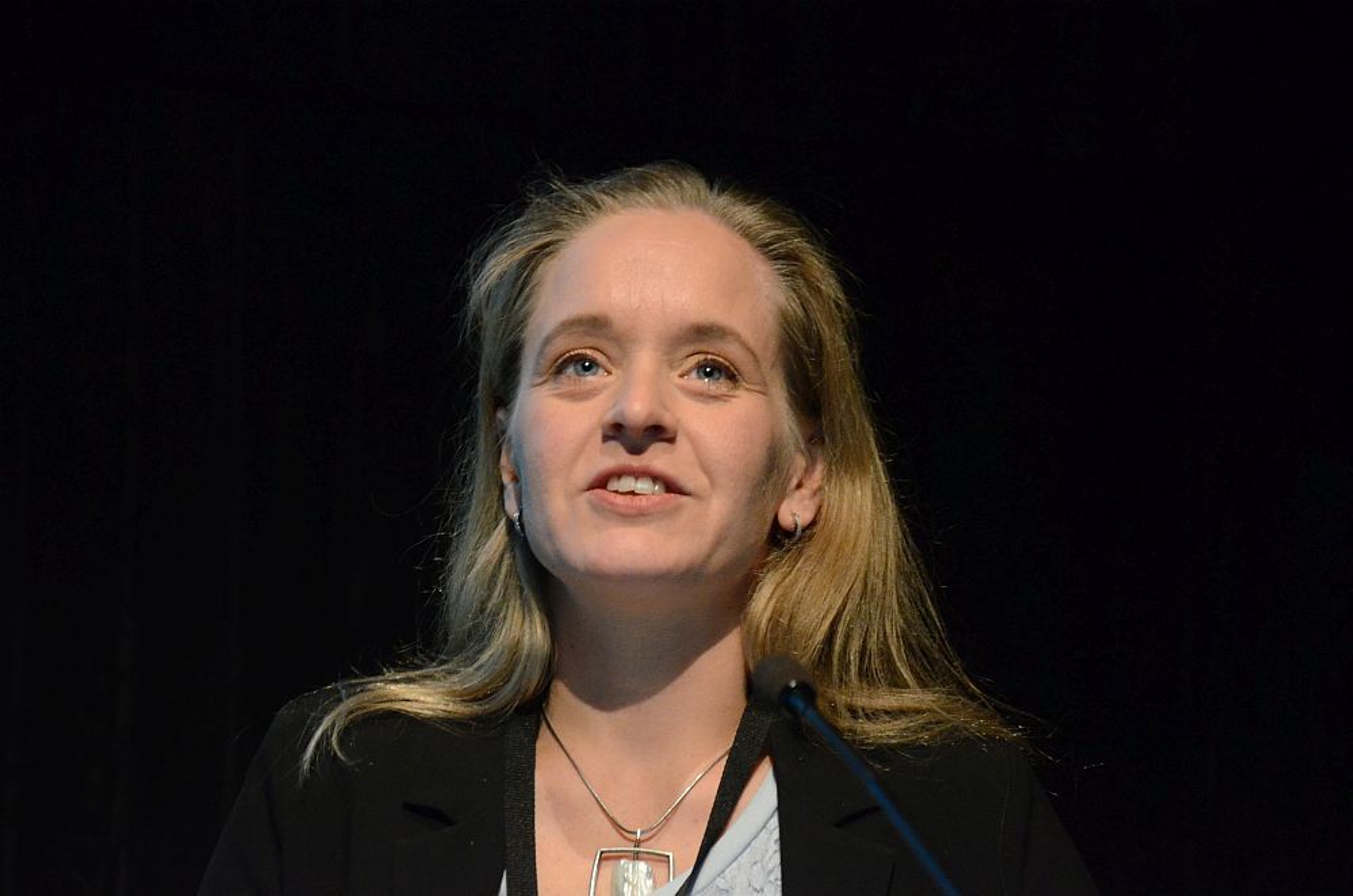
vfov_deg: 8.7
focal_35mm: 158
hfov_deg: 13.1
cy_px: 448
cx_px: 676
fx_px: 5906
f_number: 5.6
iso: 4000
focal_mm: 105
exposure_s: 1/60
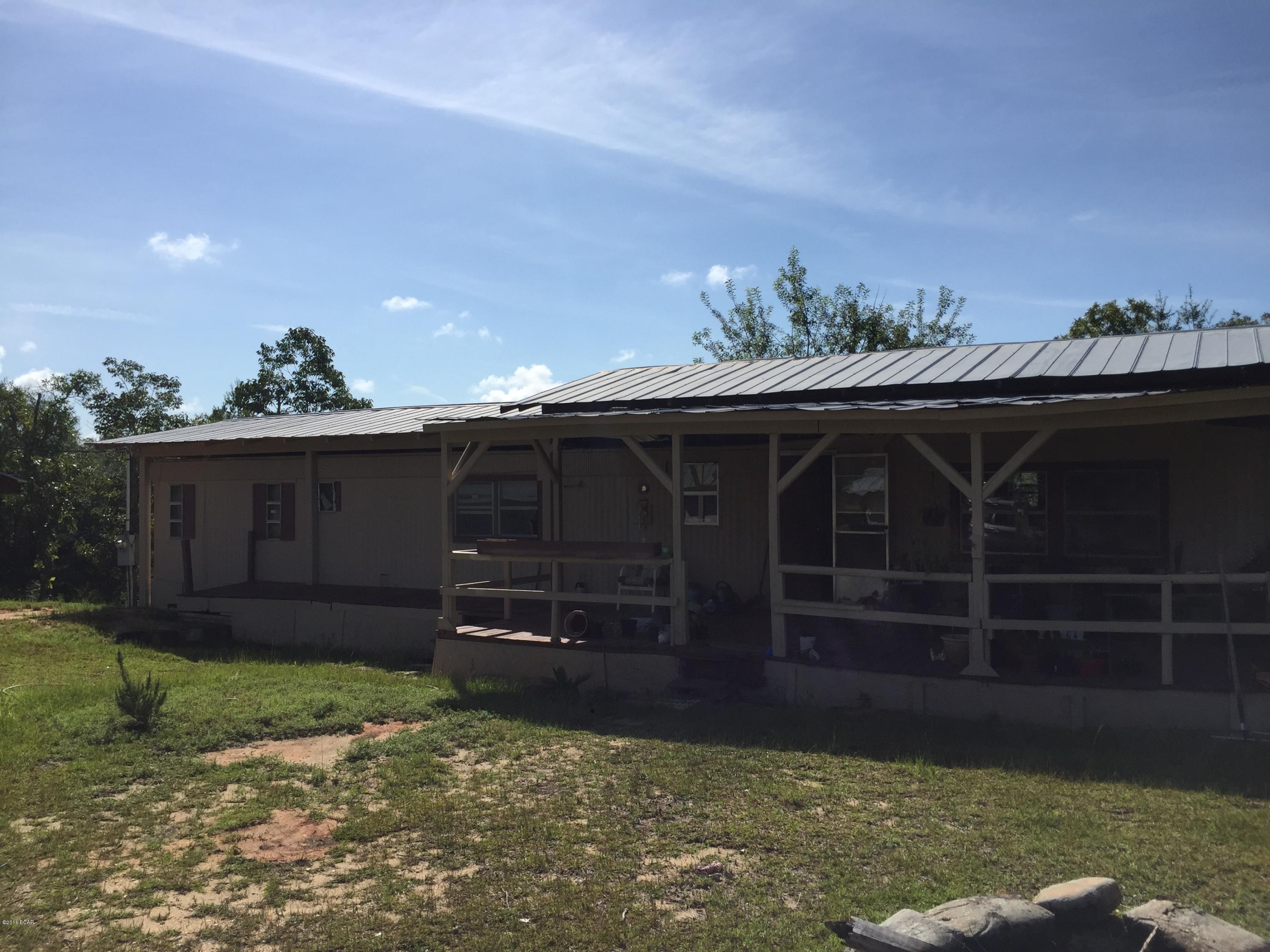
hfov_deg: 61.7
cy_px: 476
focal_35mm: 29
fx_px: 1064
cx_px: 635
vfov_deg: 48.2
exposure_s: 1/3300
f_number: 2.2
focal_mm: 4.15
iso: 32
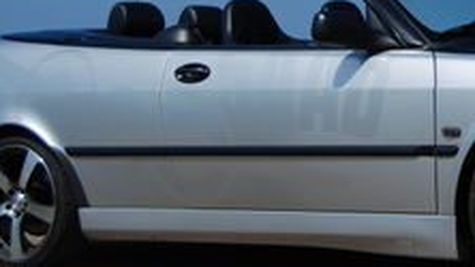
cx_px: 441
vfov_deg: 8.9
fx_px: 1713
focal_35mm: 136
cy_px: 23
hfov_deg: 15.6
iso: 100
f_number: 4.5
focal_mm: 30
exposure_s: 1/1600
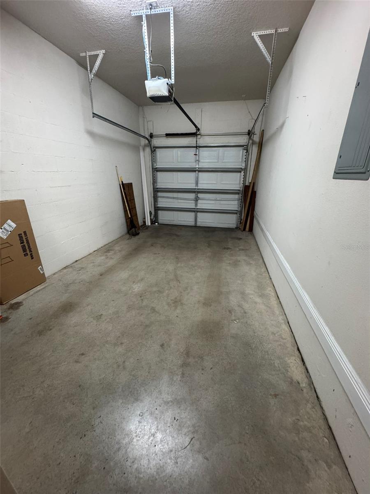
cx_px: 185
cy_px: 247
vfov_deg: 102.1
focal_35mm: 14
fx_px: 200
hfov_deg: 85.7
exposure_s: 1/60
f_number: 2.2
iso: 800
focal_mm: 2.22
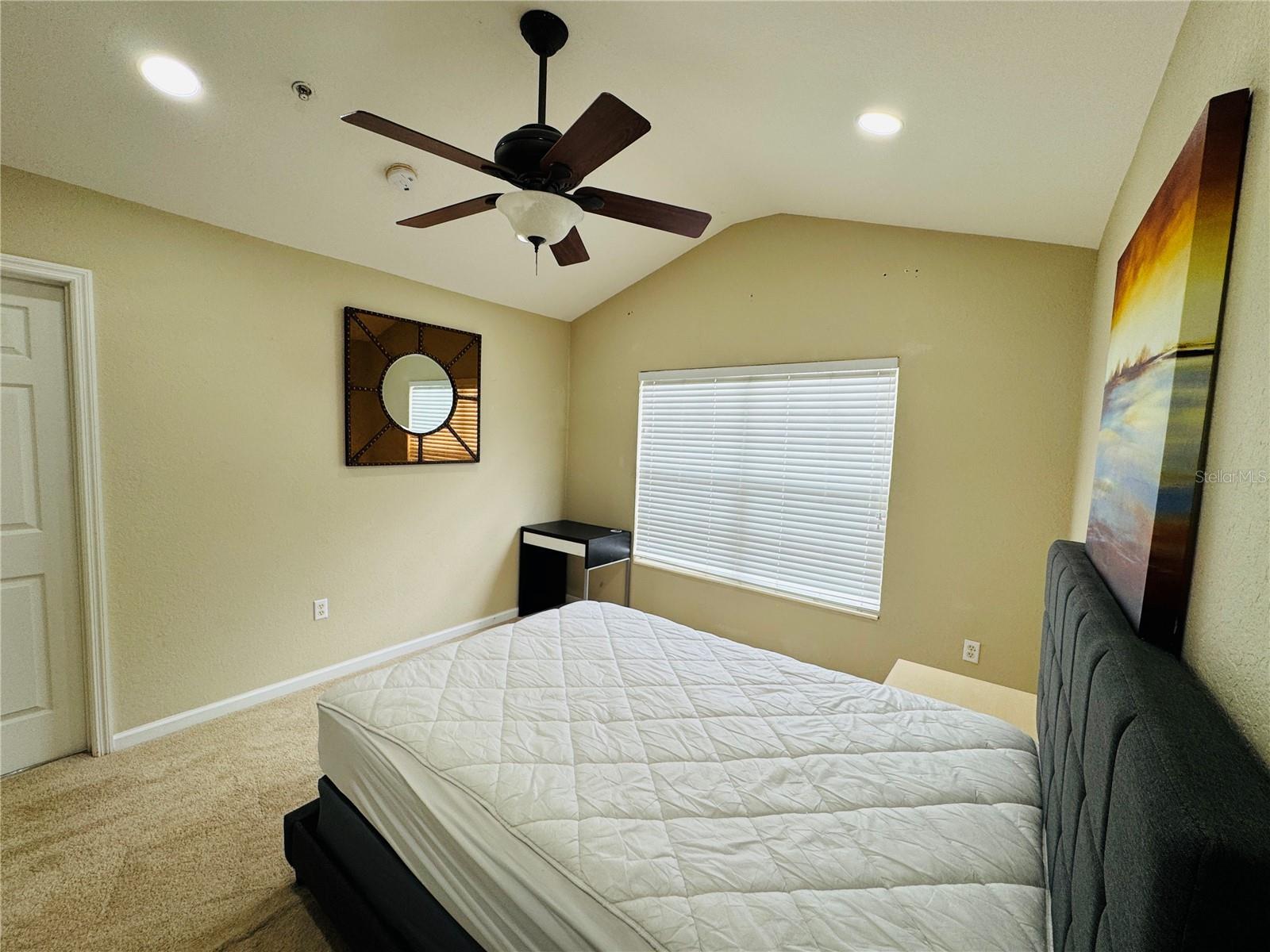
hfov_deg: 102.1
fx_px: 514
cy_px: 476
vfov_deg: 85.7
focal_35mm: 14
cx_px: 635
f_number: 2.2
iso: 64
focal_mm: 2.22
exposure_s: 1/120
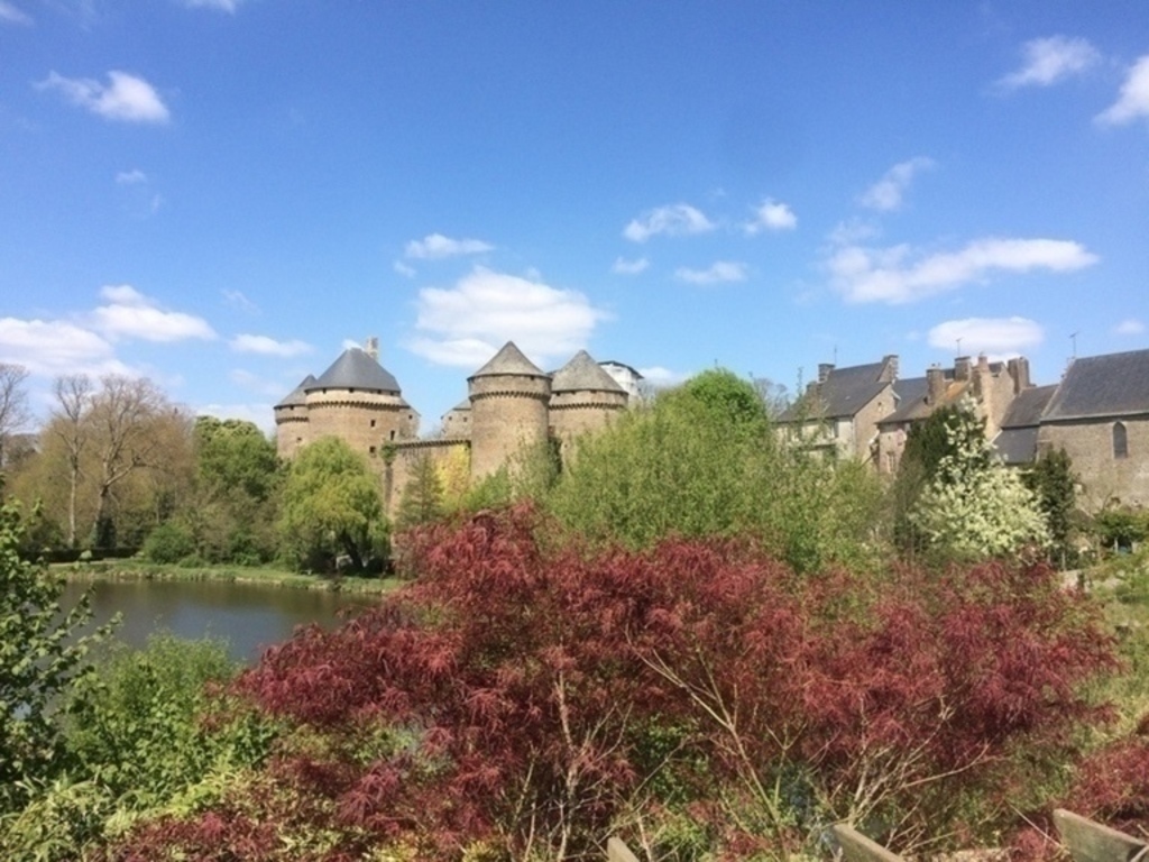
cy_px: 431
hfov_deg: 61.7
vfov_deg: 48.2
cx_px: 574
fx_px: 963
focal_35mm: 29
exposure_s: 1/1786
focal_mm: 4.15
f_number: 2.2
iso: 32
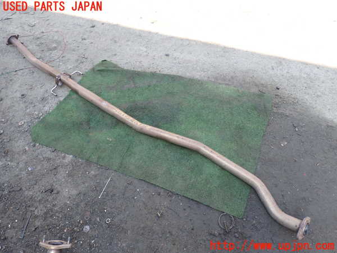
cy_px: 126
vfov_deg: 54.9
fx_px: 243
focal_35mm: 25
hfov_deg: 69.4
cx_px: 168
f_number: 2.8
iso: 100
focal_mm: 4.5
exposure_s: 1/200
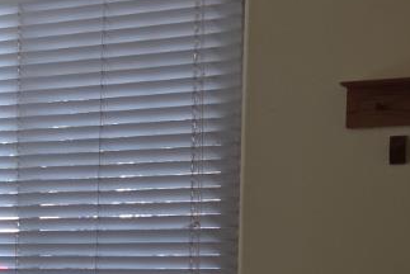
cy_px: 332
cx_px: -228
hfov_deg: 16.5
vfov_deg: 12.1
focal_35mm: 111
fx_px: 1265
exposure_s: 1/60
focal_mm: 5.4
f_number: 1.8
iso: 32
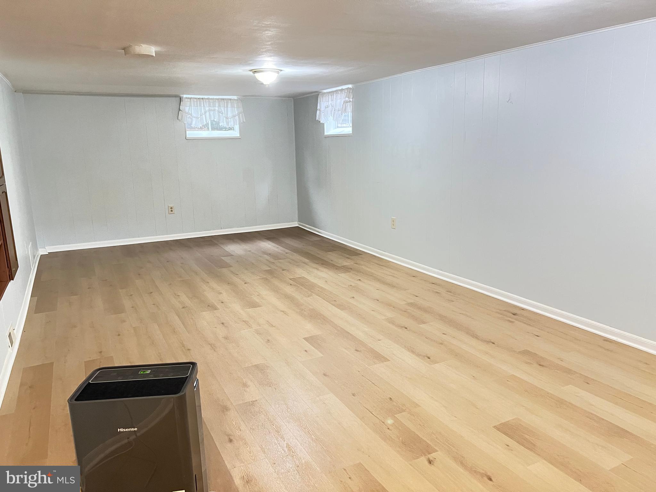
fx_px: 493
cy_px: 246
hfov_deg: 67.3
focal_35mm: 26
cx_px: 328
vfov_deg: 53.1
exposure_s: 1/30
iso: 500
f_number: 1.5
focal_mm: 5.7
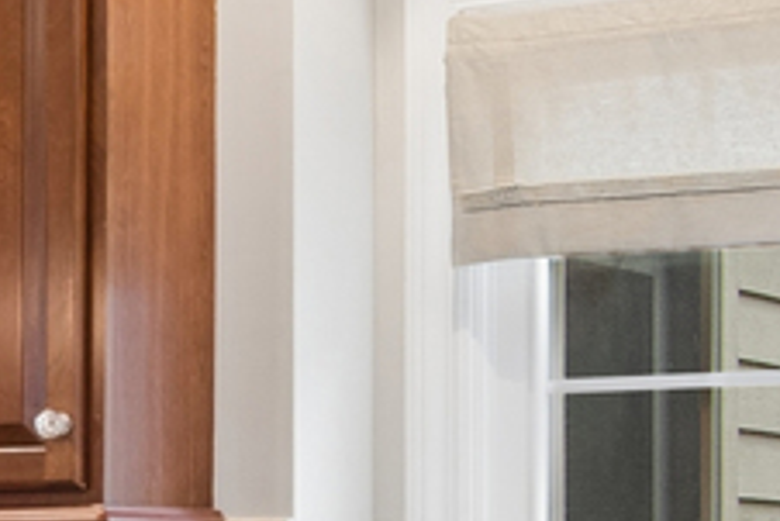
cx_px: -397
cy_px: 649
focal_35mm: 129
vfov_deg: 10.4
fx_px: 2797
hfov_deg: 14.7
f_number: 8
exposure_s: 1/5
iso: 320
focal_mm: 12
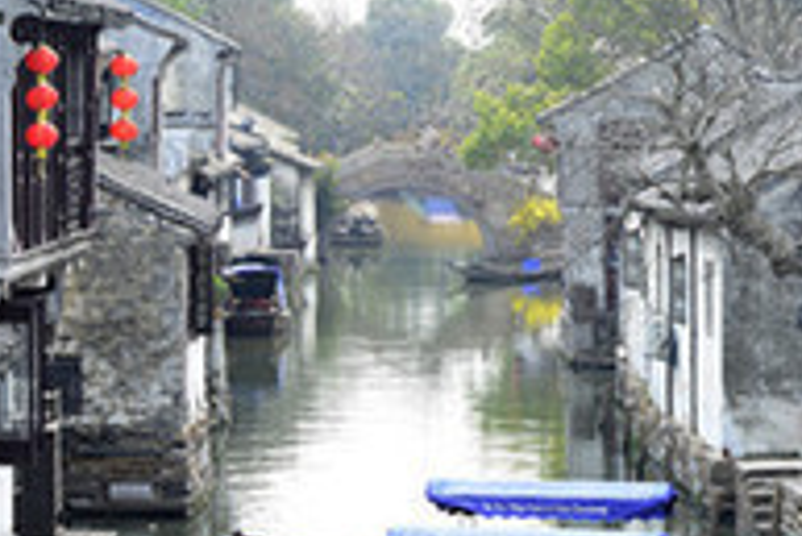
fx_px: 4102
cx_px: 665
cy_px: 330
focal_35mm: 184
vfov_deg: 7.5
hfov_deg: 11.1
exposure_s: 1/250
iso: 200
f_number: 5.6
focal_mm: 70
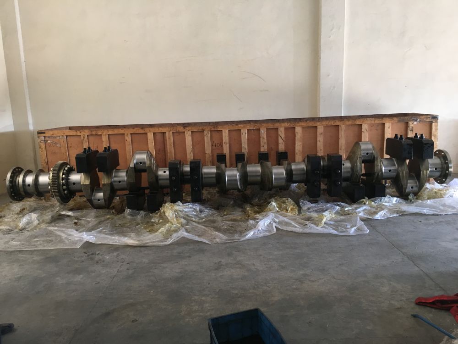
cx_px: 229
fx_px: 384
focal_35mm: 29
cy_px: 172
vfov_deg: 48.2
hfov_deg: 61.7
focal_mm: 4.15
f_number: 2.2
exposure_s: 1/33
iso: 50
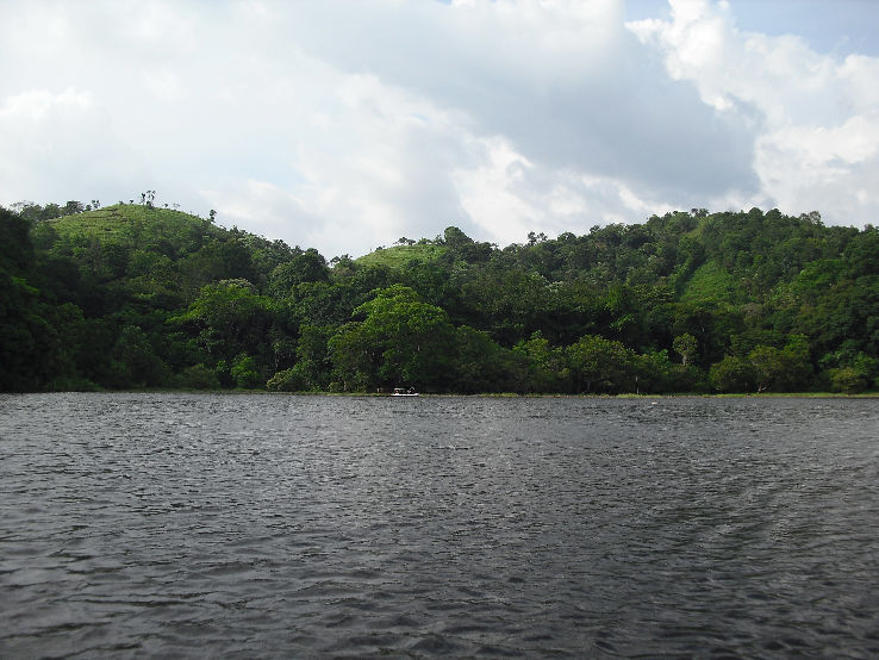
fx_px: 914
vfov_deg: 39.7
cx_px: 440
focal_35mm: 36
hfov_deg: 51.3
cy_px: 330
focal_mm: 6.3
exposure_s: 1/125
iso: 64
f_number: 7.8
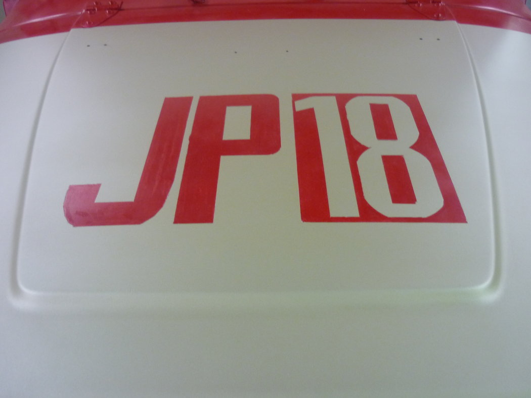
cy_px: 199
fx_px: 506
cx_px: 266
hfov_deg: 55.3
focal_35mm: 33
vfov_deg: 43.0
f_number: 2.8
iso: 250
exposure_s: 1/30
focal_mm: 5.5
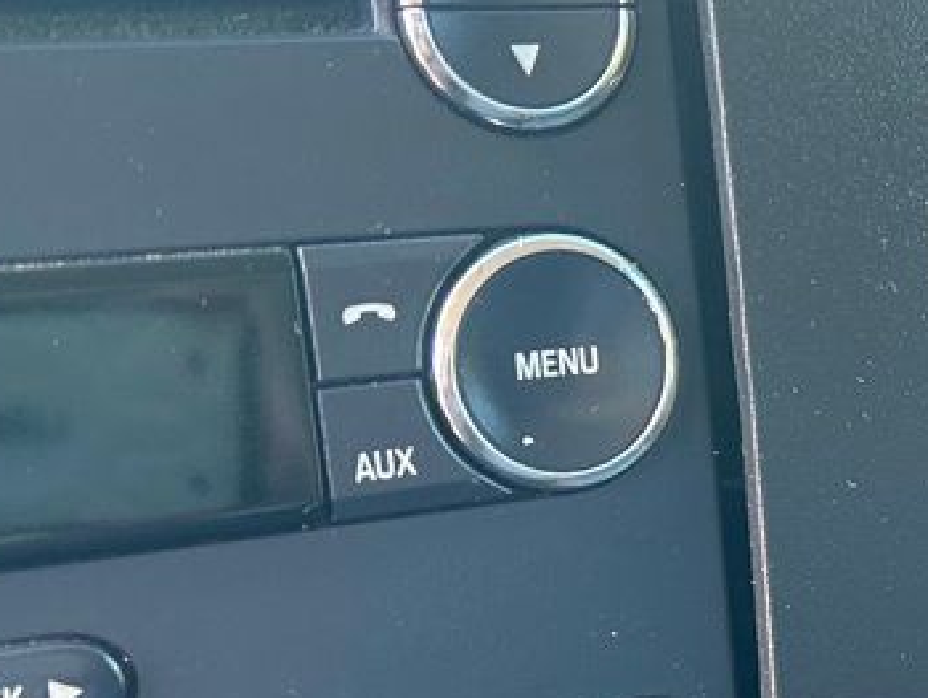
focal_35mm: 76
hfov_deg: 24.0
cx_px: 1023
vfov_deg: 19.2
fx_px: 2039
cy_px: 544
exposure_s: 1/121
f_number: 1.5
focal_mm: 5.7
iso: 125
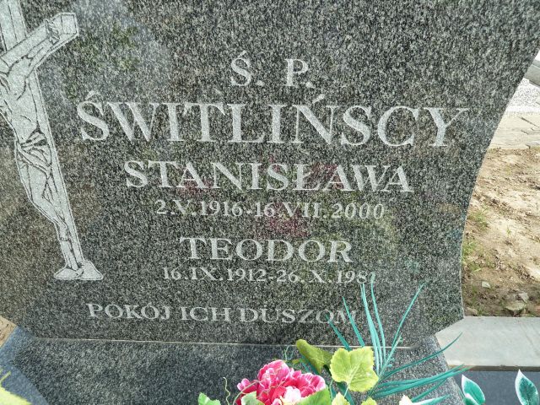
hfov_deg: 69.4
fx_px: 390
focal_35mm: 25
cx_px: 270
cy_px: 202
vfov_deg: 54.9
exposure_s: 1/160
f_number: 4
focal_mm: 4.1
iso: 80
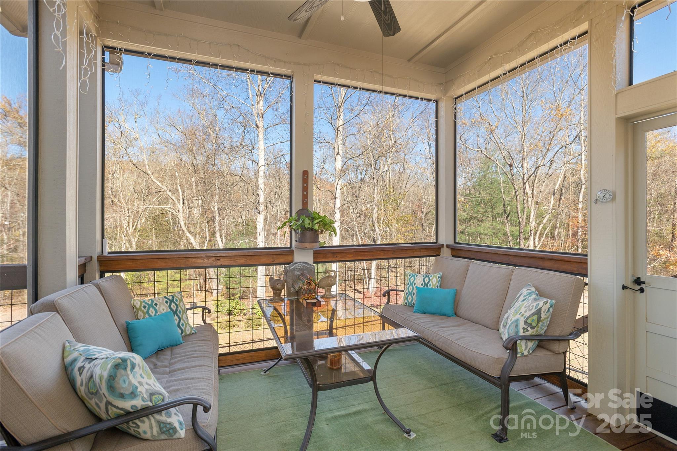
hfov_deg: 93.3
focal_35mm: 17
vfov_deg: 70.5
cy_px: 226
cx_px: 338
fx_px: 320
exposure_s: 1/200
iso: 320
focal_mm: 17
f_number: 7.1
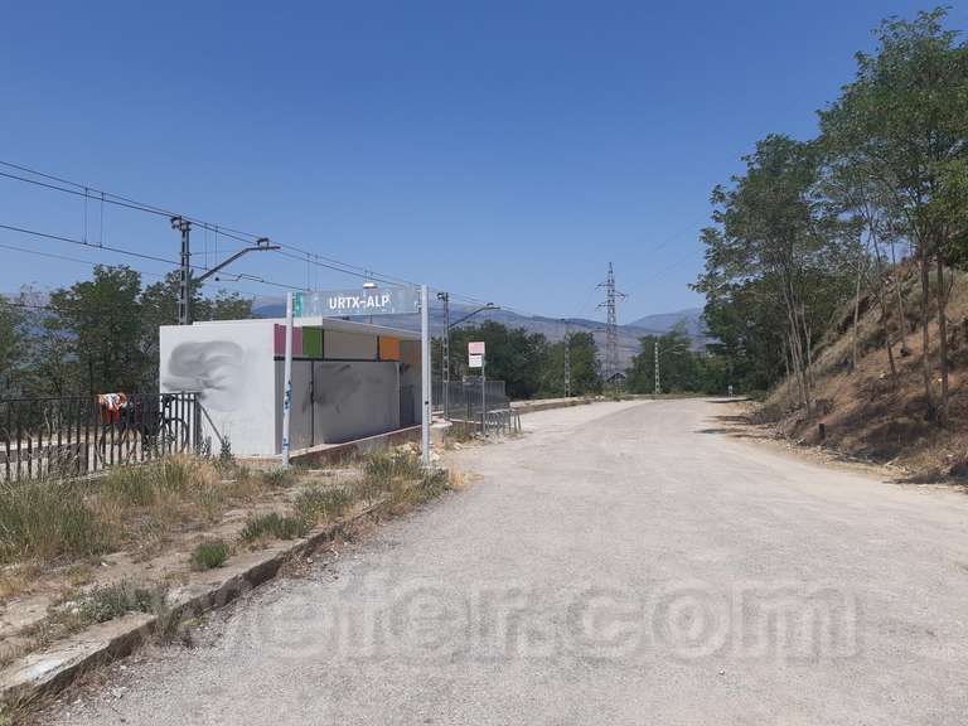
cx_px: 484
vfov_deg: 53.1
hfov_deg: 67.3
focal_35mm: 26
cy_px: 363
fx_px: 727
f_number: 1.7
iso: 40
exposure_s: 1/2506
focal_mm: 3.92
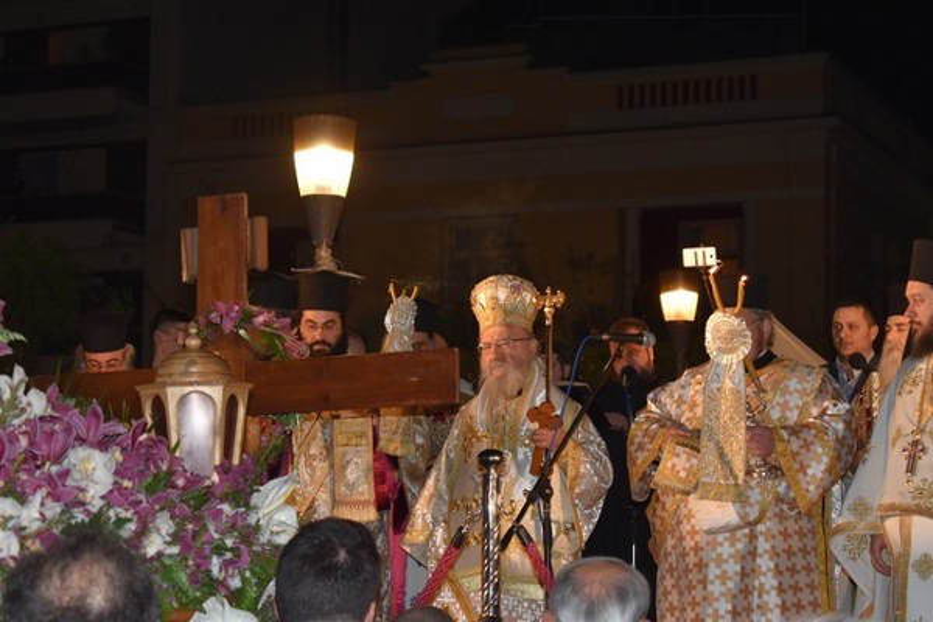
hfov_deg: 26.0
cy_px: 311
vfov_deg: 17.5
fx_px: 2021
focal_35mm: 78
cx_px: 466
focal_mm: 52
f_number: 5.6
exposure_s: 1/125
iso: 1000
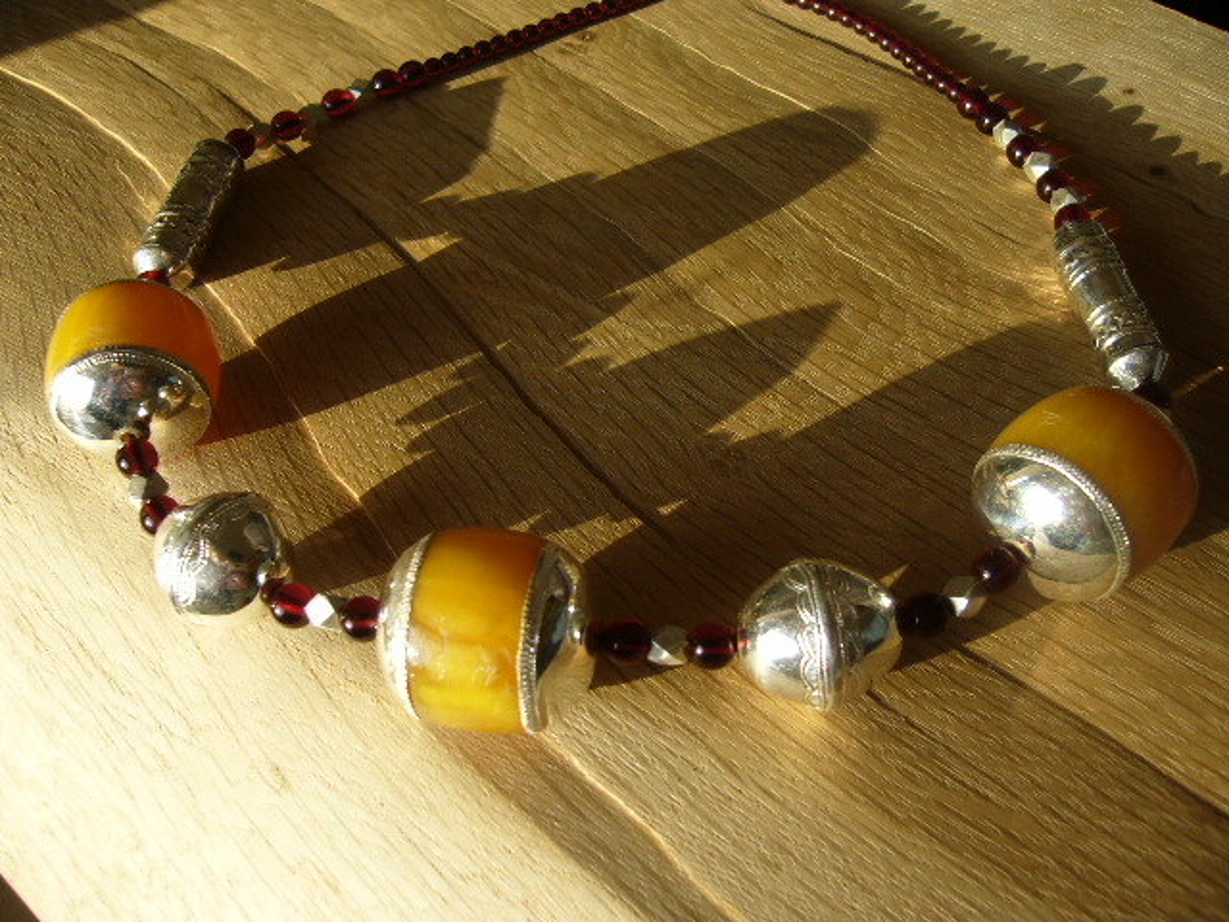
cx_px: 614
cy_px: 461
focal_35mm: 35
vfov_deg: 40.7
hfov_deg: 52.6
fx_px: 1243
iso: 80
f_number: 2.8
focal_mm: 5.8
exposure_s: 1/160
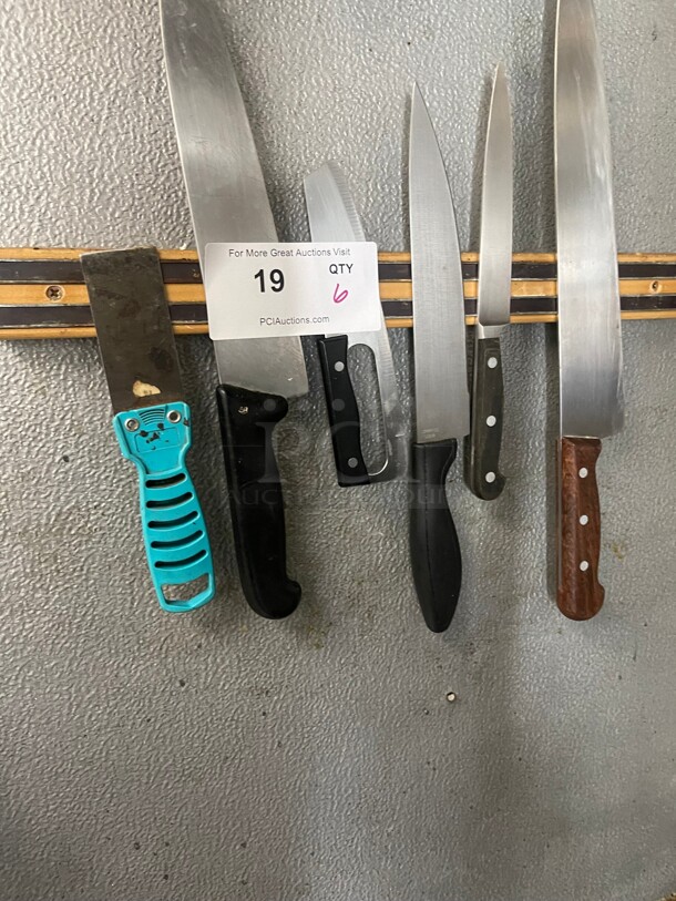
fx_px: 677
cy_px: 450
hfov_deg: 53.1
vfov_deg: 67.3
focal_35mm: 26
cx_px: 338
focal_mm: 5.1
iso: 500
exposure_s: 1/60
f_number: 1.6
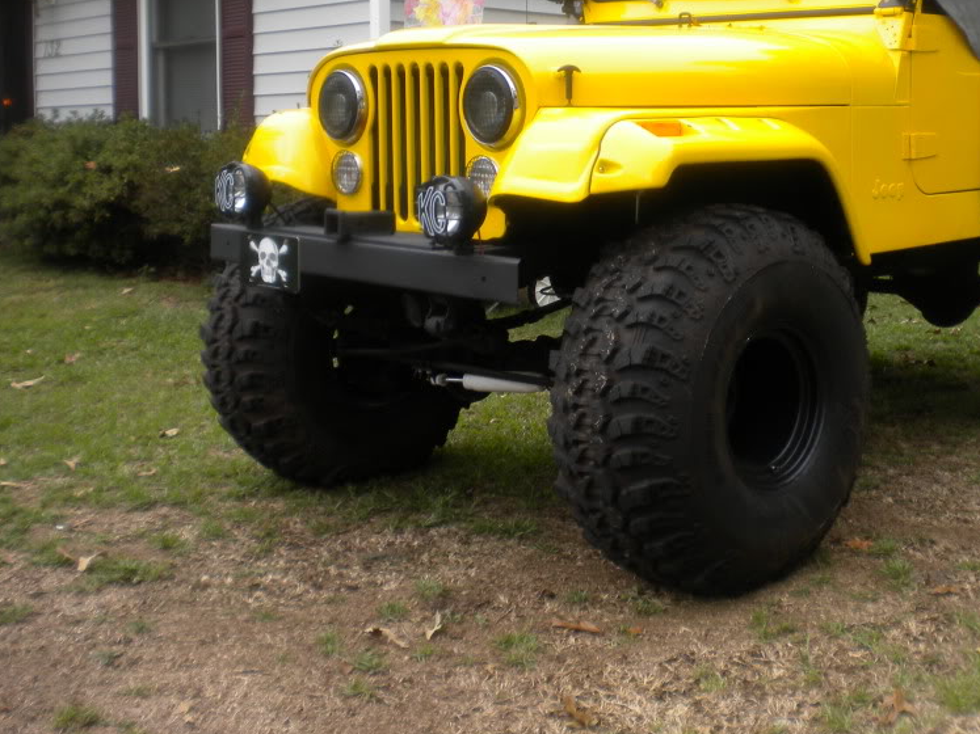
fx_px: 1359
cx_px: 663
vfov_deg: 30.0
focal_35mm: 48
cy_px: 245
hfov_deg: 39.1
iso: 80
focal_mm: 6.3
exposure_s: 1/174
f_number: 4.6
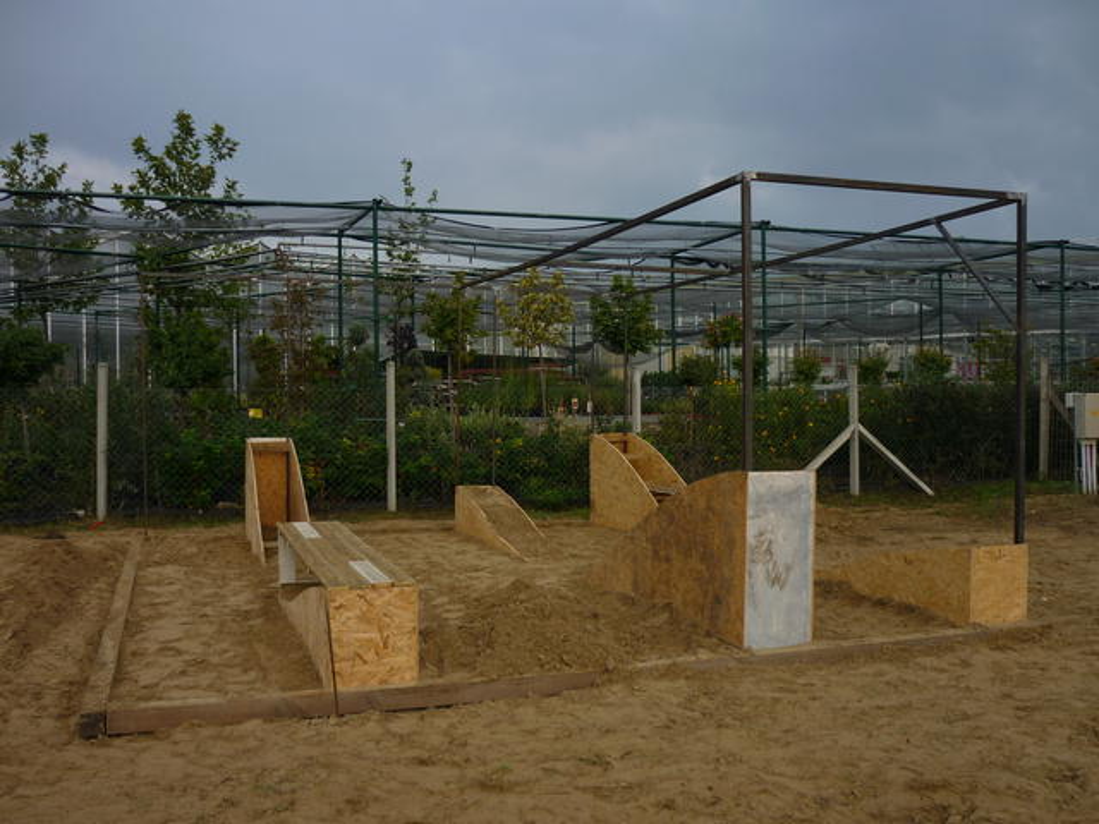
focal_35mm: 33
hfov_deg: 55.4
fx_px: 1048
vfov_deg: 42.9
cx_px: 550
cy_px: 412
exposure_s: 1/320
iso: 80
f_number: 2.8
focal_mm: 5.5
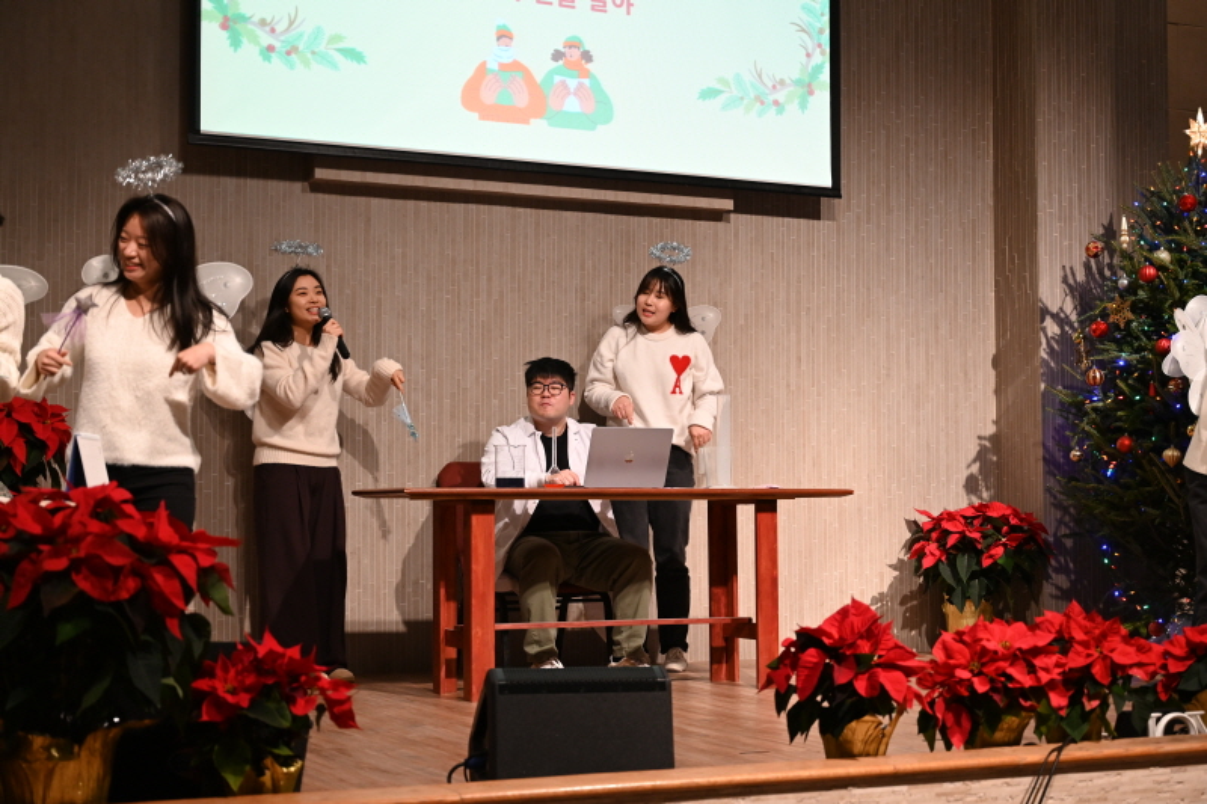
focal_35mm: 55
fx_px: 1844
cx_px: 604
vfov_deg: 24.6
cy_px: 402
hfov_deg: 36.3
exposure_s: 1/125
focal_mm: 55
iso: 1250
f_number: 4
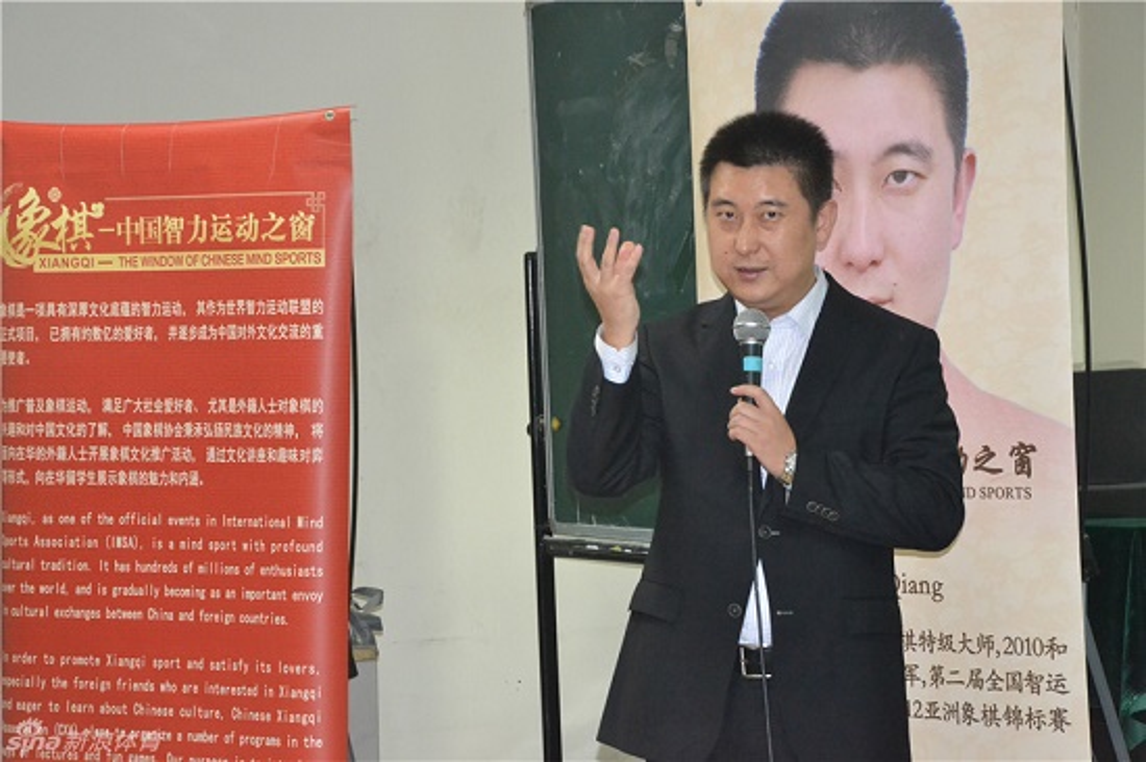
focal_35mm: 93
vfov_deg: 14.7
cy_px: 381
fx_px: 2959
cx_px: 573
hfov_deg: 21.9
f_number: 7.1
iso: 3200
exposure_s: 1/60
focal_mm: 62
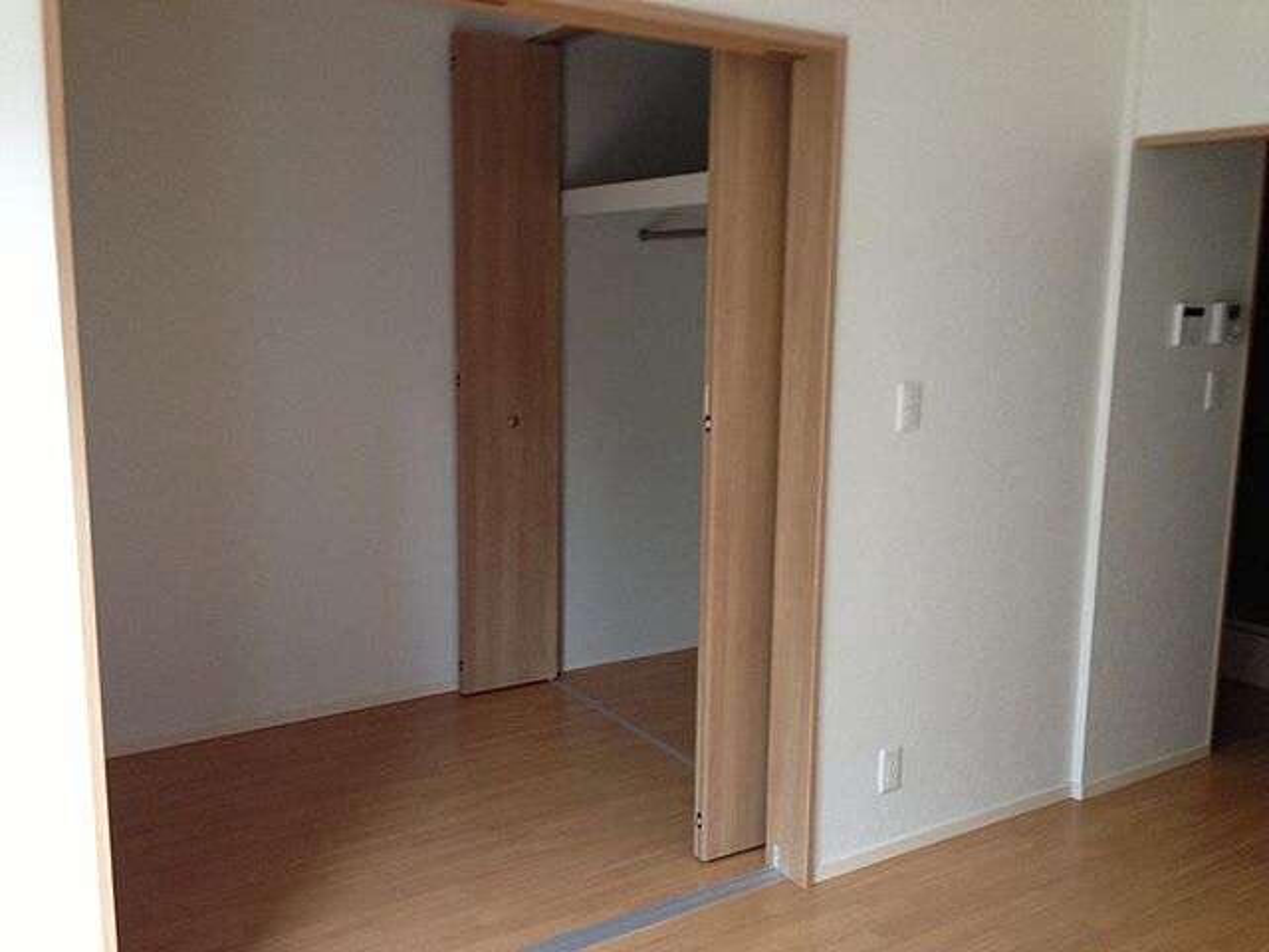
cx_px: 634
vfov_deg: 42.9
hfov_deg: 55.4
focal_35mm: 33
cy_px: 476
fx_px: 1210
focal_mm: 4.13
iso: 160
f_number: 2.4
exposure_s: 1/20
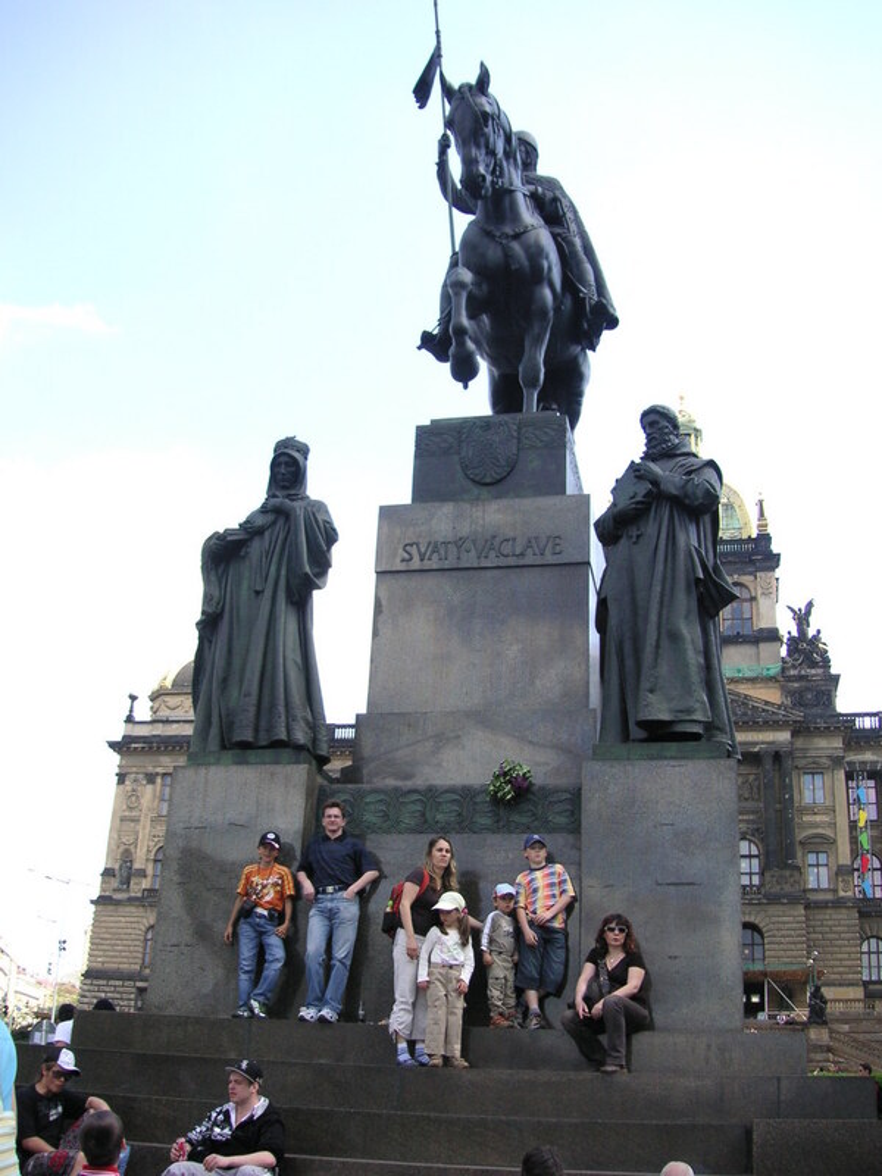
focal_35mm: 37
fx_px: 1257
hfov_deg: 38.7
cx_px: 441
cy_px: 588
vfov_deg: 50.1
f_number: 2.8
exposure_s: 1/350
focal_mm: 6.1
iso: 50
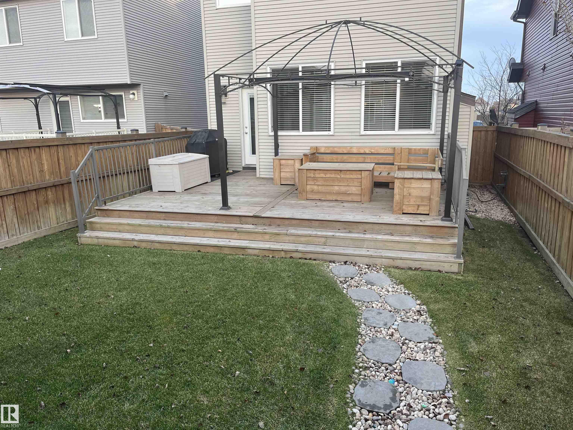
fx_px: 430
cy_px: 215
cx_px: 286
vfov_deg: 53.1
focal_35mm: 26
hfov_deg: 67.3
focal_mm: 5.1
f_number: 1.6
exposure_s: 1/121
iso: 64
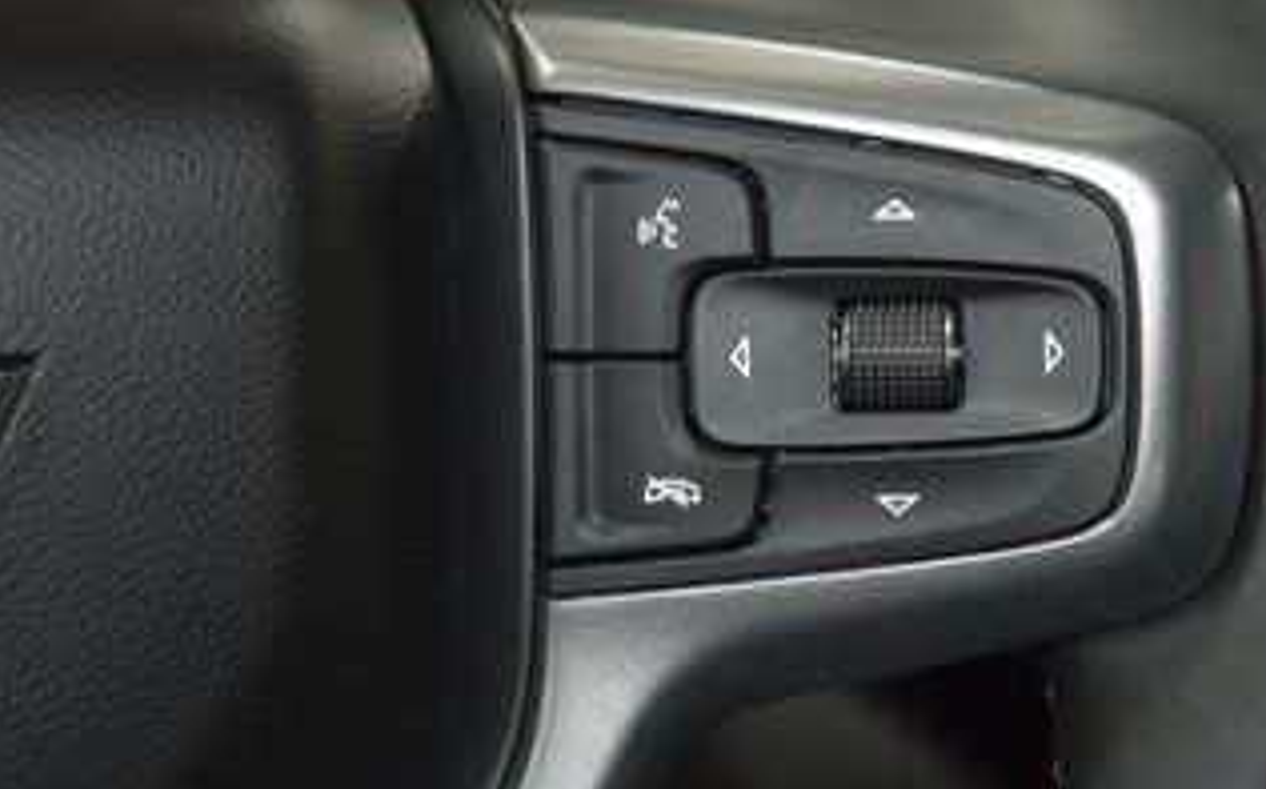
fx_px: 7482
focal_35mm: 217
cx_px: 817
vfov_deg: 6.0
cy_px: 334
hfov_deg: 9.7
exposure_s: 1/20
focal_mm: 70
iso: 2000
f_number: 4.5
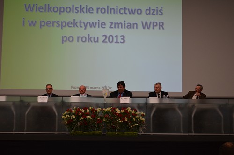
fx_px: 389
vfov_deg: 22.5
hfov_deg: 33.5
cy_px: 78
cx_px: 117
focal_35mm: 60
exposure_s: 1/60
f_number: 5.3
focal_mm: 40
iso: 720
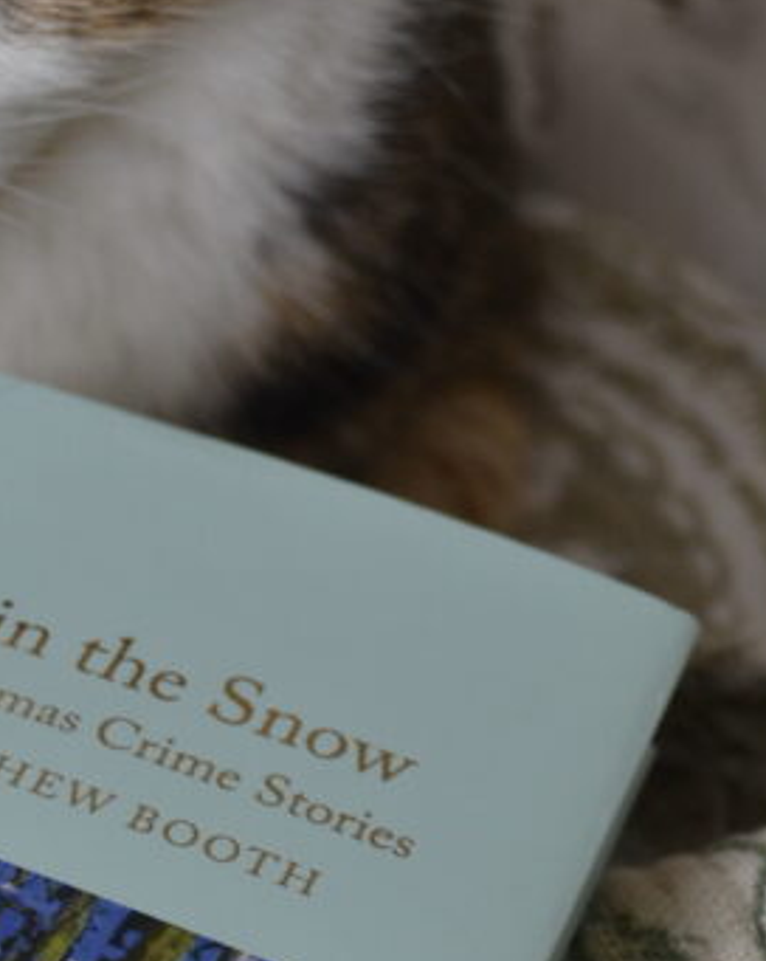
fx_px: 3605
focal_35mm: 127
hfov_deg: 12.1
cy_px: 885
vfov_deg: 15.0
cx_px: 187
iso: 400
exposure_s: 1/13
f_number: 4.5
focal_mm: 30
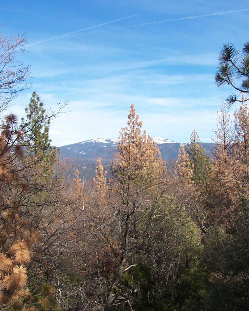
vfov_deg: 37.3
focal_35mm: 50
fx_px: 461
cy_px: 155
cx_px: 154
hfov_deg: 30.1
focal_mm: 6.3
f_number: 4
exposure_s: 1/500
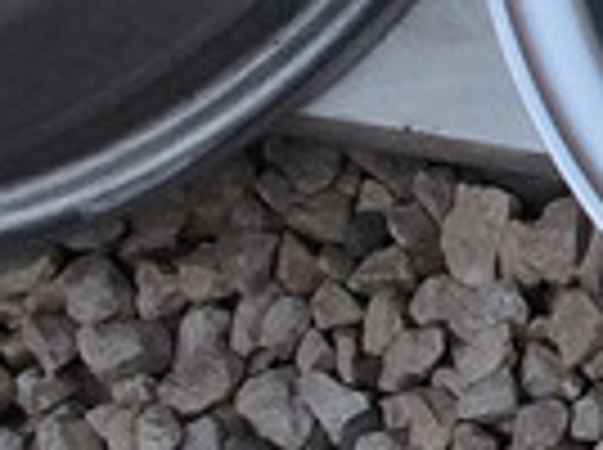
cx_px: 1604
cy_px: -306
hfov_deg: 7.1
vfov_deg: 5.7
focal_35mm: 256
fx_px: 4451
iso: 32
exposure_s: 1/689
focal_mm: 3.3
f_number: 2.4
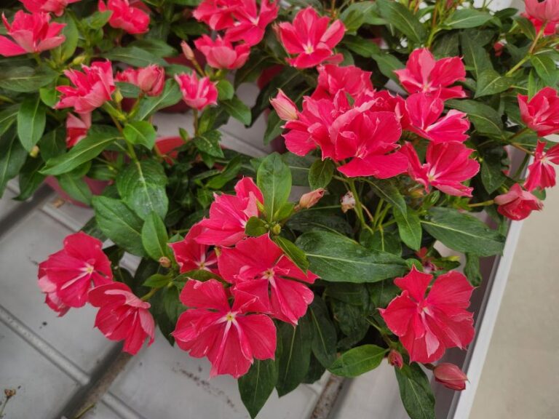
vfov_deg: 58.9
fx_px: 371
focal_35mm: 23
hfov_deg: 73.9
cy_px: 210
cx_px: 280
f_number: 1.8
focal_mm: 5.4
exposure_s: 1/303
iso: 20
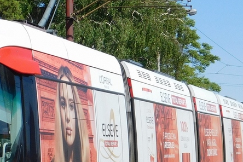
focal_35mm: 96
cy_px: 98
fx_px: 648
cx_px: 28
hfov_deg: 20.8
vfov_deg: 14.2
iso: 125
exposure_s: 1/1250
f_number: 3.6
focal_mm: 7.1
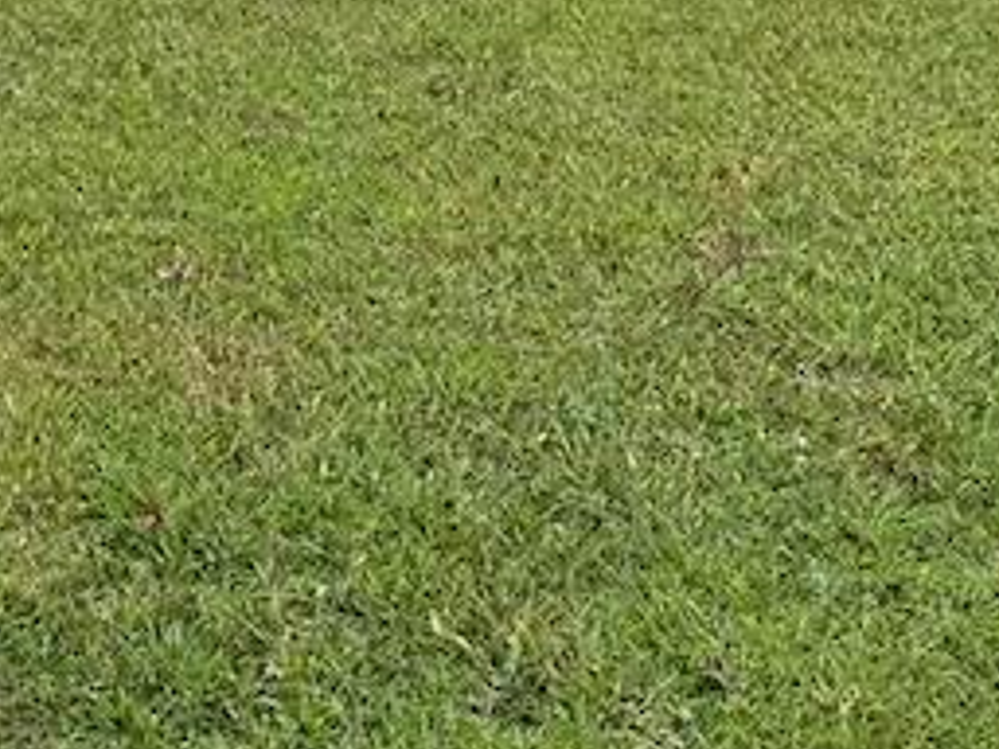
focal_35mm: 103
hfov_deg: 18.5
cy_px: -731
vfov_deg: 12.7
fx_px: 2973
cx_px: -43
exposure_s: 1/1818
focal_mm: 6.76
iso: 80
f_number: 1.78
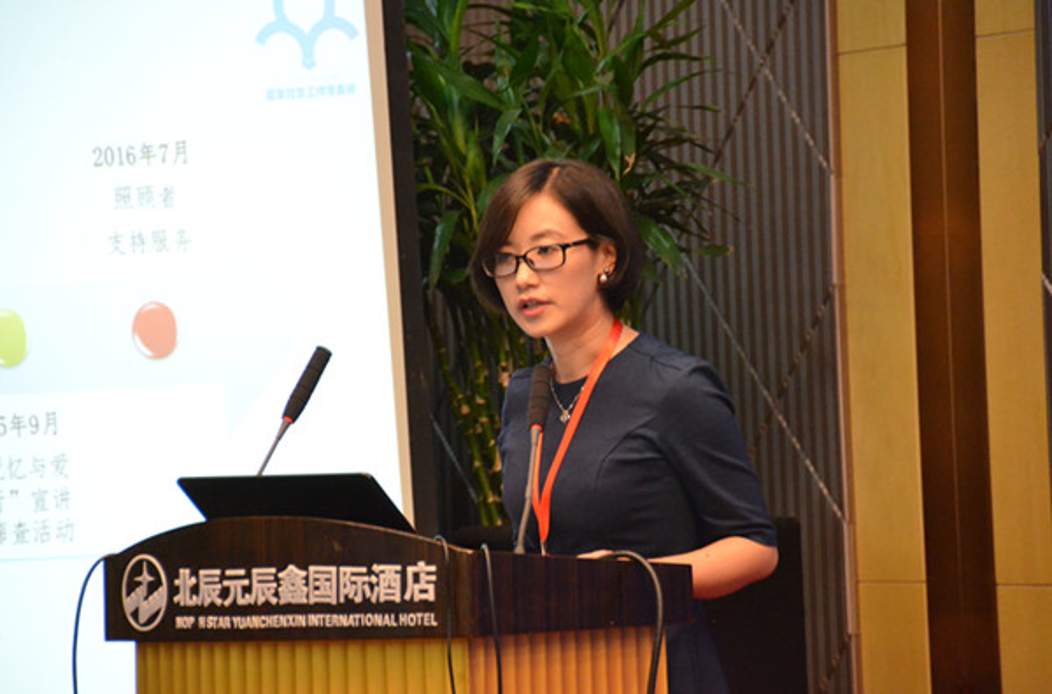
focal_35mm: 255
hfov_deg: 8.1
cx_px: 526
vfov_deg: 5.4
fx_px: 7428
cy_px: 347
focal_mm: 170
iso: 4500
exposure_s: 1/125
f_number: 5.6
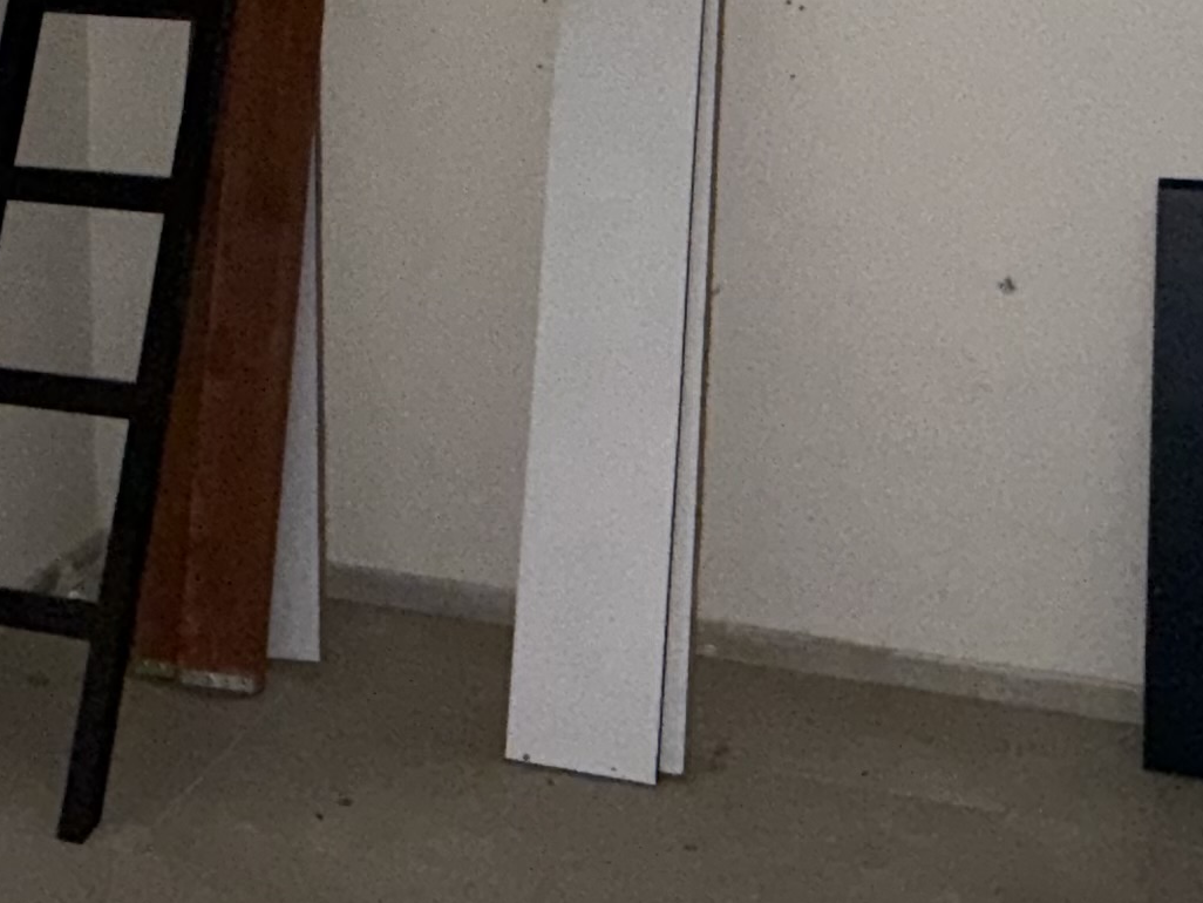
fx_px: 1912
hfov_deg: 34.5
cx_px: 367
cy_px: -12
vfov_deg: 25.2
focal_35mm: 55
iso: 400
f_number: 2.2
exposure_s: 1/50
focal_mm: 2.22
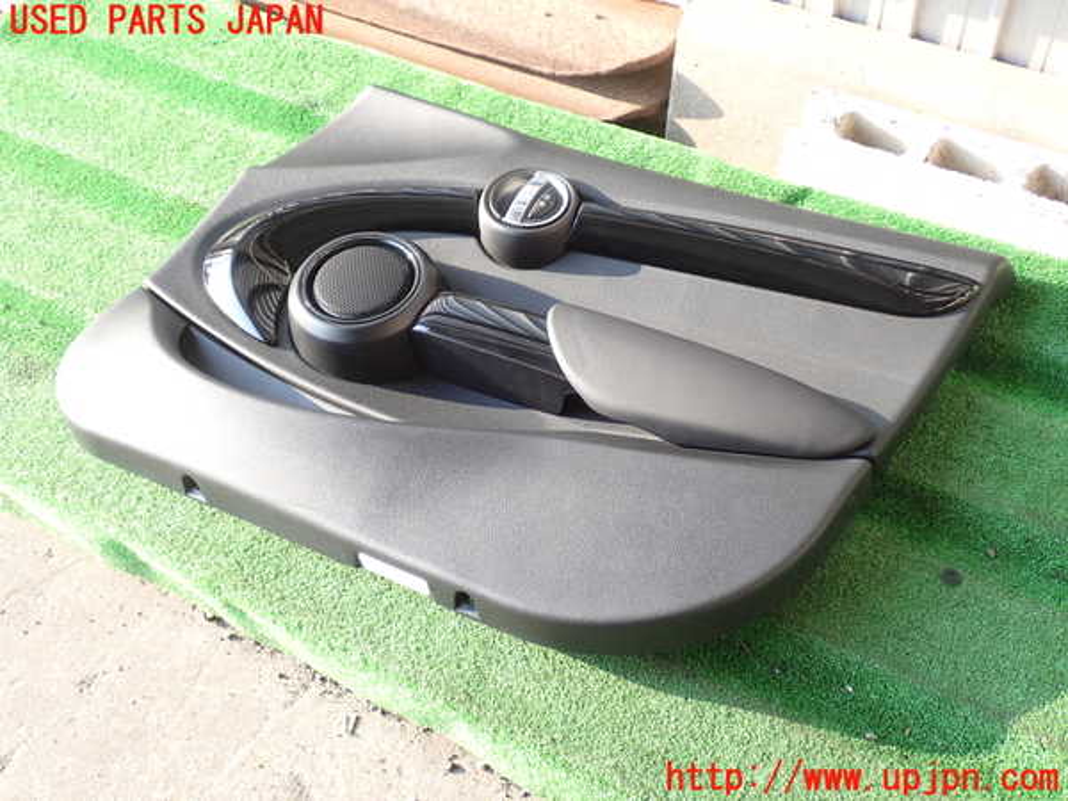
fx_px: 1172
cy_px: 400
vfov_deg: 37.7
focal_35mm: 38
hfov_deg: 49.0
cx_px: 534
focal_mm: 6.83
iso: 100
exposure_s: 1/100
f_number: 2.7
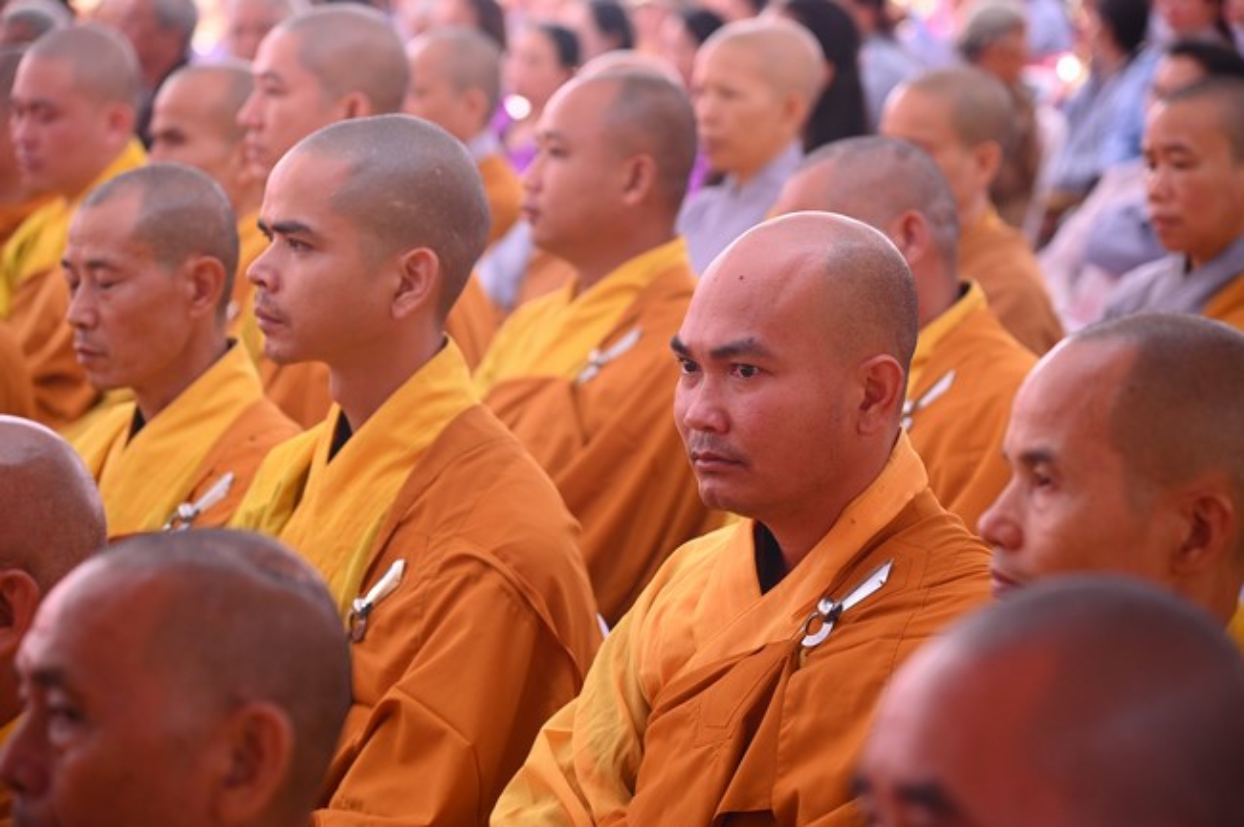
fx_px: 4142
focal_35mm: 120
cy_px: 414
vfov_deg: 11.4
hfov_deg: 17.1
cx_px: 622
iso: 1250
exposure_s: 1/250
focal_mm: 120
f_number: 4.5
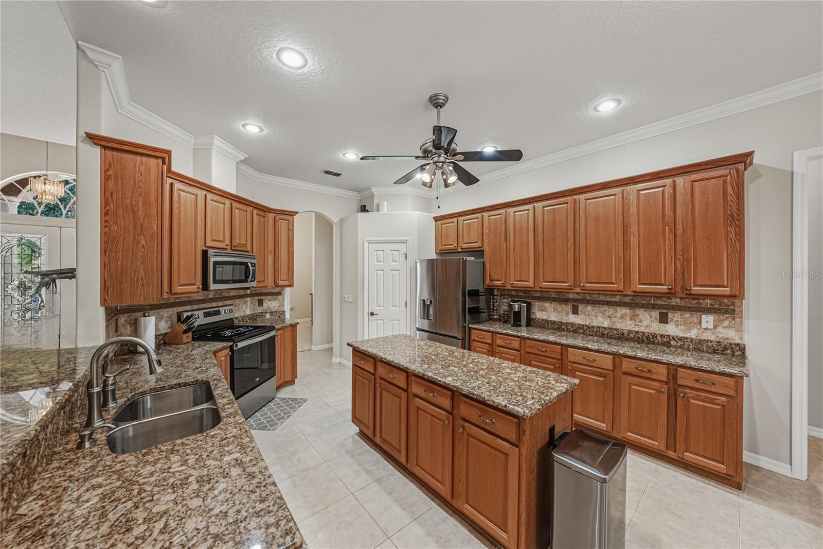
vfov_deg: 90.0
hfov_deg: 112.6
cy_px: 274
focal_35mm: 12
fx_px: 274
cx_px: 412
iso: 1600
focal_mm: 12
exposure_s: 1/2500
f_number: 7.1
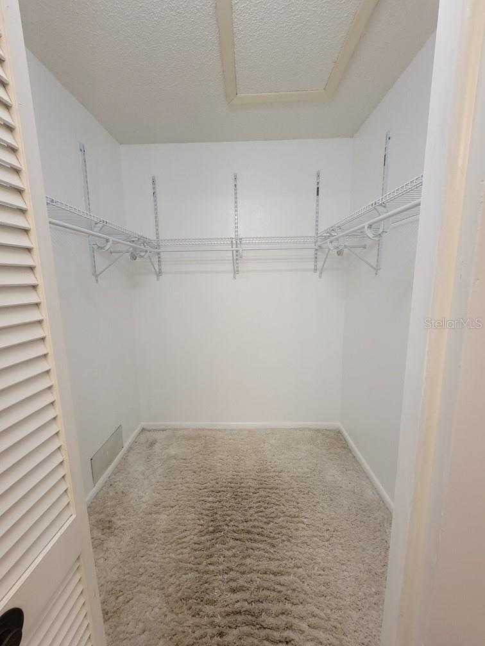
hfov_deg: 89.9
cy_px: 323
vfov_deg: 106.2
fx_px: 243
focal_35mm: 13
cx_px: 242
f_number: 2.2
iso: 320
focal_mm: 2.2
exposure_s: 1/60
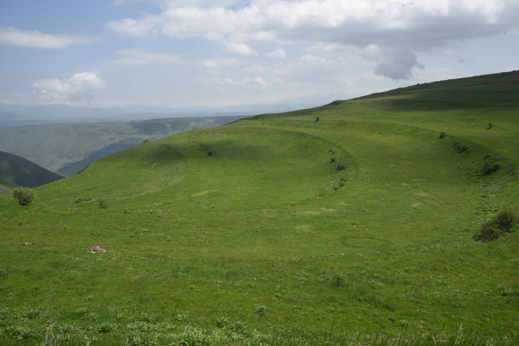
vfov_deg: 27.0
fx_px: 721
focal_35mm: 50
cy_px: 173
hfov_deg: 39.6
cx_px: 260
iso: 200
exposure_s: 1/125
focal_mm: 50
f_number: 16
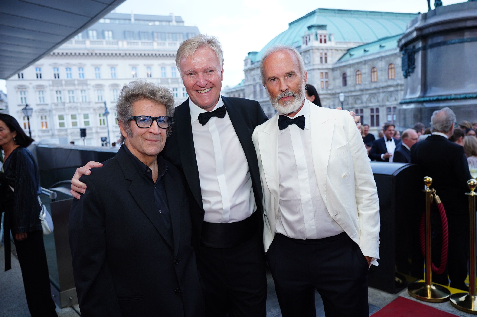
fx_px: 371
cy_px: 158
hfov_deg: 65.5
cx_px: 238
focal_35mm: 28
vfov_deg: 46.3
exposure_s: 1/60
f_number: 4
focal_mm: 28
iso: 800
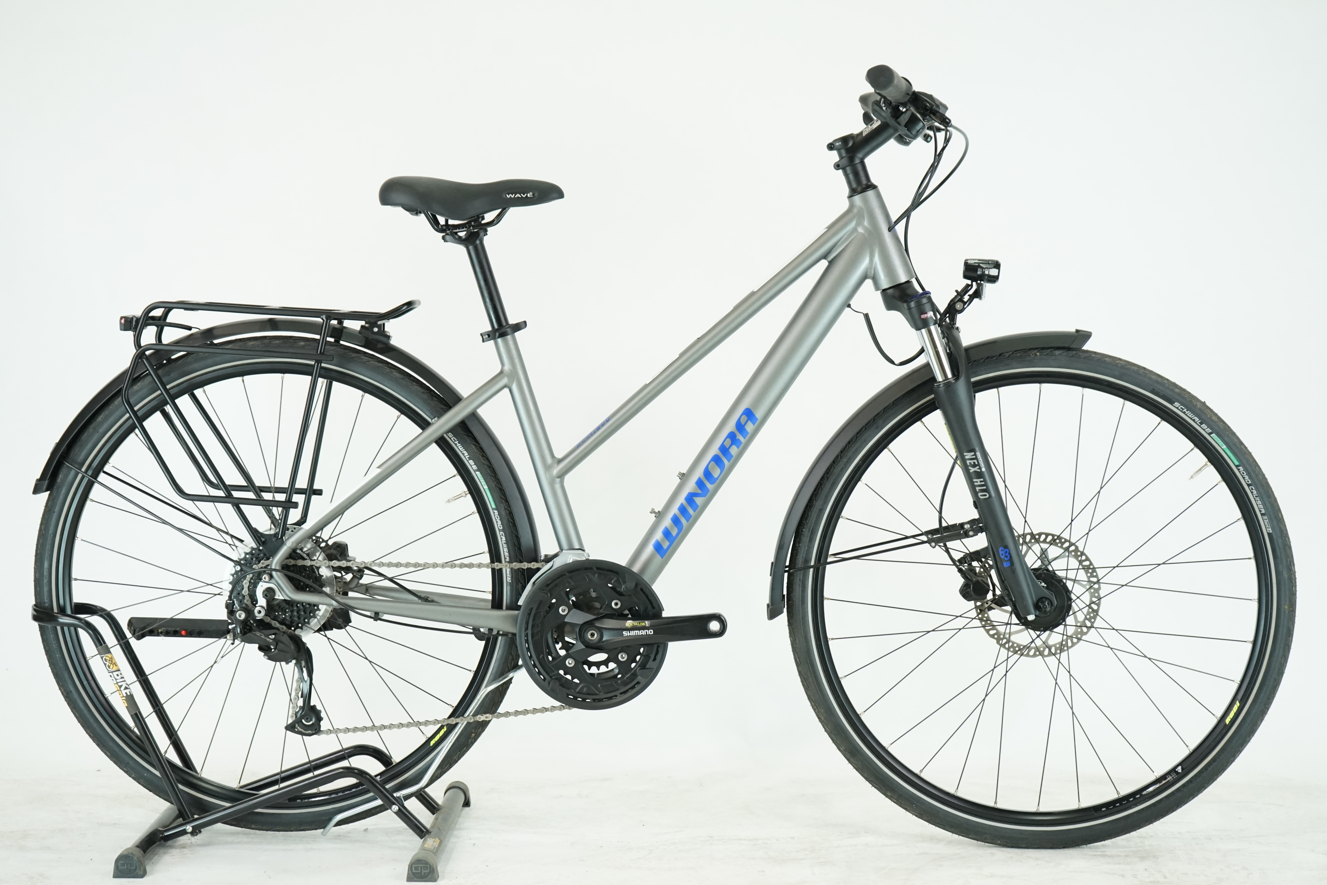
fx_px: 2248
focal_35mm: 61
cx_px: 664
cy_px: 442
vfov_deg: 22.3
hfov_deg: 32.9
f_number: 5.6
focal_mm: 61
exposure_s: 1/200
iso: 2000
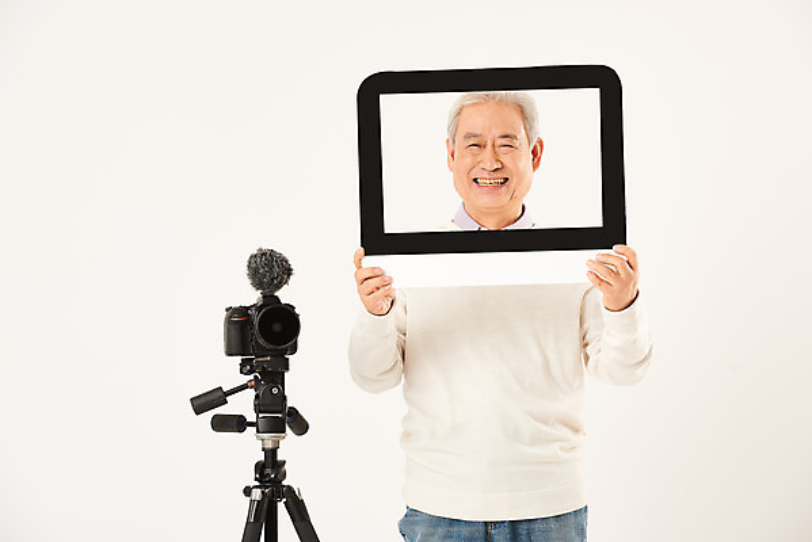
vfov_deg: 10.2
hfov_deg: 15.2
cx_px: 406
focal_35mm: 135
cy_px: 271
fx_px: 3046
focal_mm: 135
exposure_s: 1/125
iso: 100
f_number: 7.1
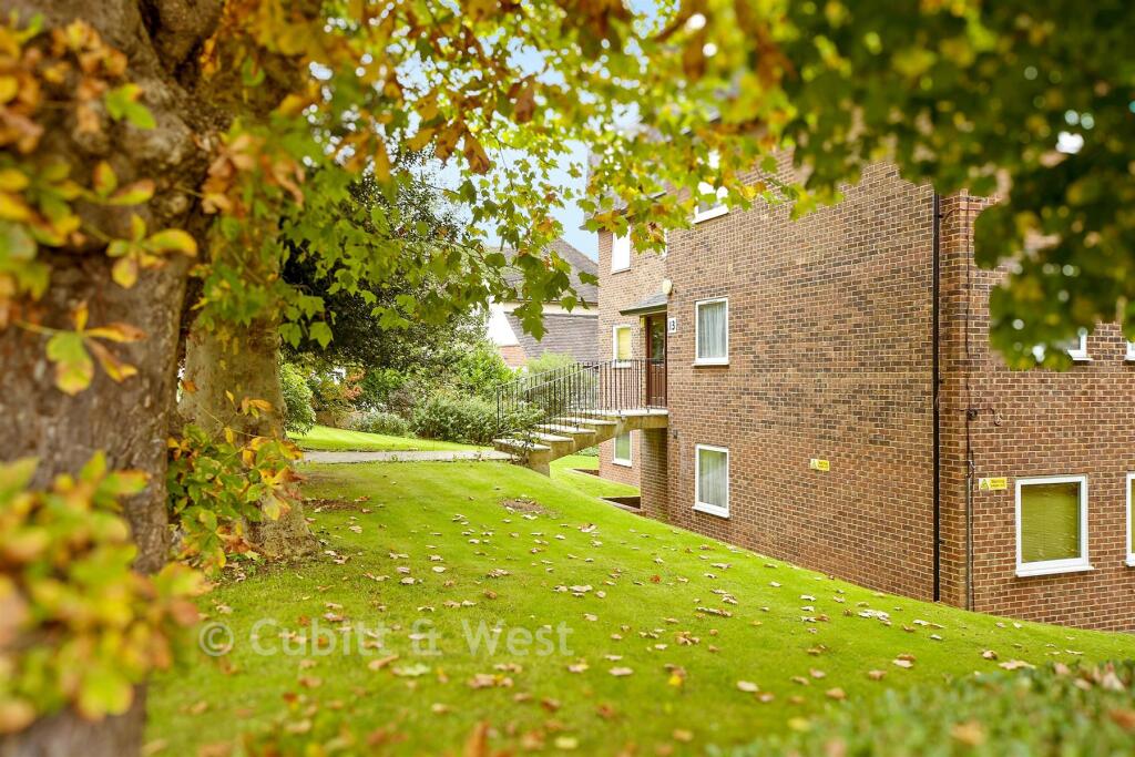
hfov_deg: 61.9
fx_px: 946
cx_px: 568
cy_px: 378
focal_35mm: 30
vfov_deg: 43.6
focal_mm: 20
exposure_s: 1/6
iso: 160
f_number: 8
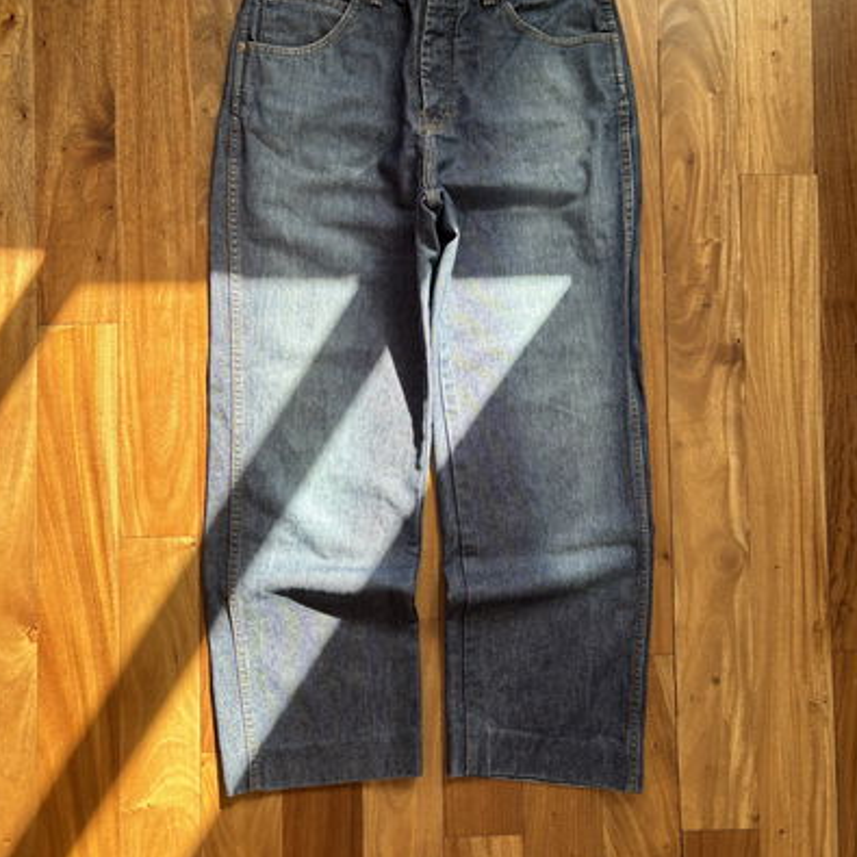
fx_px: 868
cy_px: 383
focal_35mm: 31
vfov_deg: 52.4
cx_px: 427
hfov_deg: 52.5
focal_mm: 5.96
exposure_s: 1/121
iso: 80
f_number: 1.6
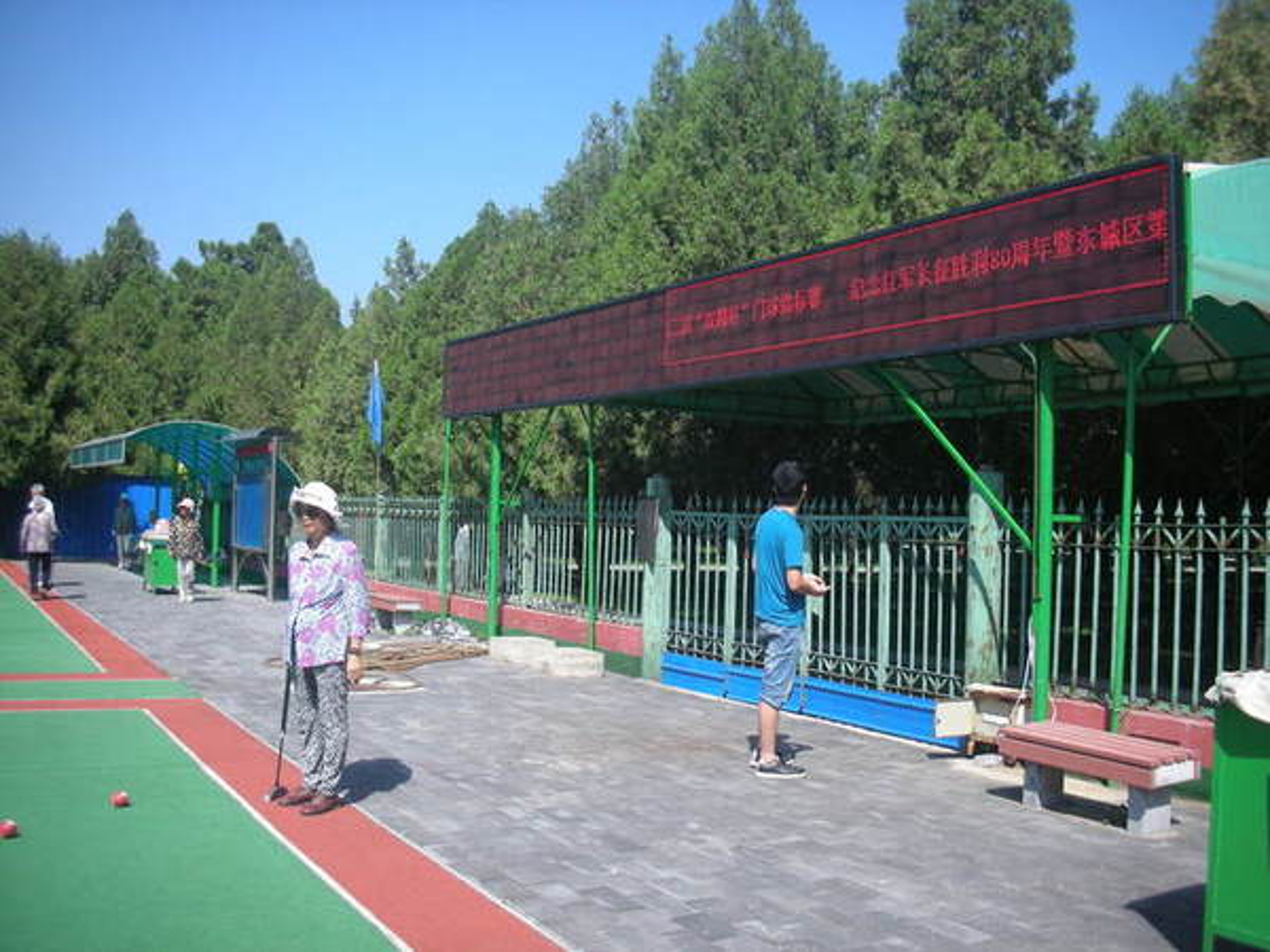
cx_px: 635
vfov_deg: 40.7
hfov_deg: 52.6
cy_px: 476
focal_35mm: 35
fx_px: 1284
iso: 63
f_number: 7.9
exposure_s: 1/125
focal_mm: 5.8
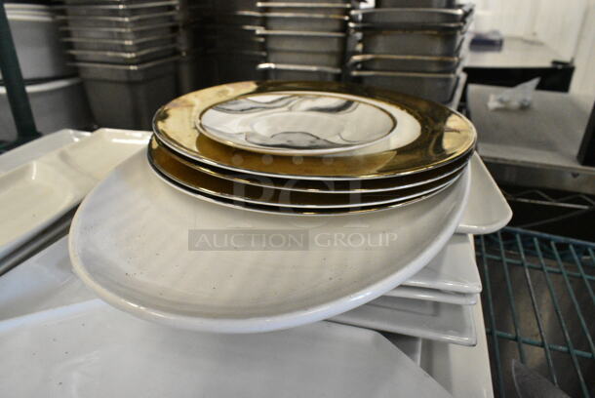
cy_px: 199
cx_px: 298
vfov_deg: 48.0
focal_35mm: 27
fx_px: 447
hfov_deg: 67.3
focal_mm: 18
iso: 6400
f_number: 7.1
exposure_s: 1/320
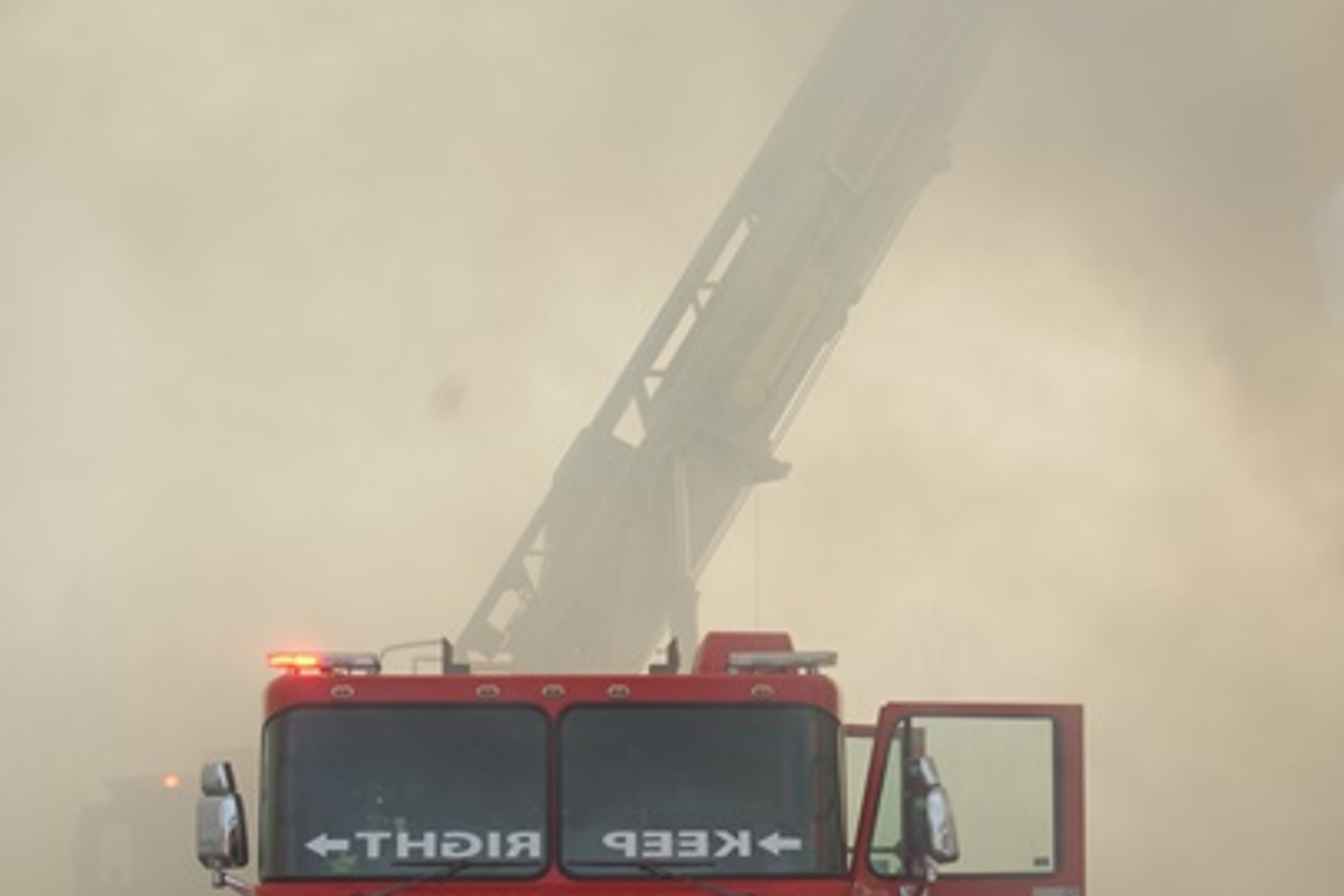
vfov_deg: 16.5
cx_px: 841
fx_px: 3092
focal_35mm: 83
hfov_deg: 24.5
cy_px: 615
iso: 100
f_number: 11
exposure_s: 1/100
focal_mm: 35
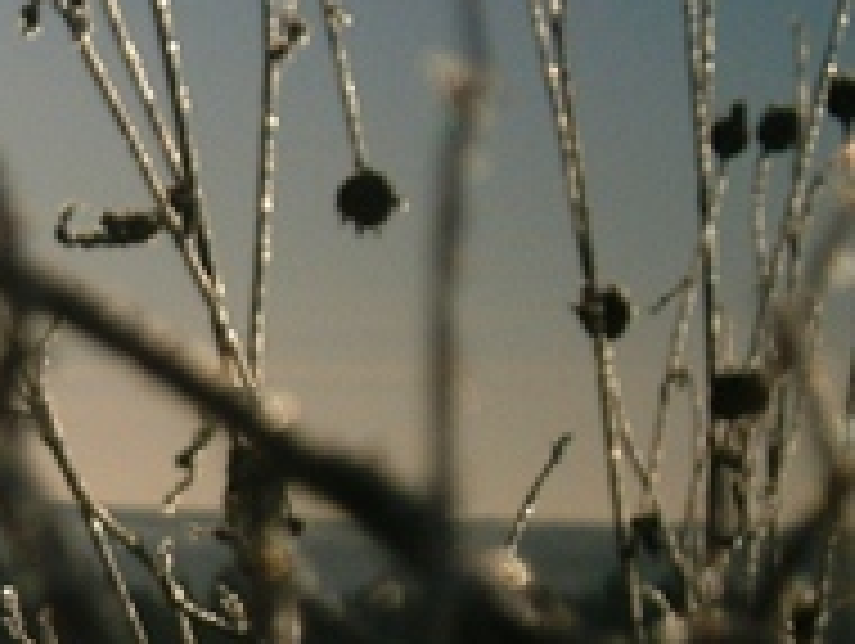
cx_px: -891
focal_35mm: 252
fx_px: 6232
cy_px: 968
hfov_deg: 7.5
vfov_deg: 5.8
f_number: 11
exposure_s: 1/640
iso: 80
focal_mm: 10.7
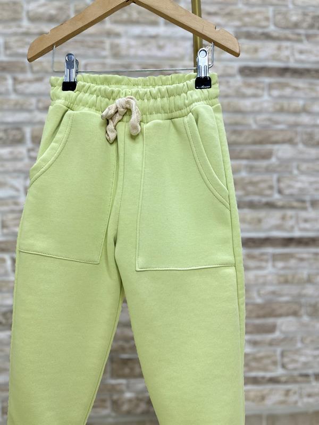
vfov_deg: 71.6
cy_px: 212
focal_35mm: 24
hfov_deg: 56.8
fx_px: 295
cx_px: 160
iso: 64
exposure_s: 1/100
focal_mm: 6.86
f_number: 1.78
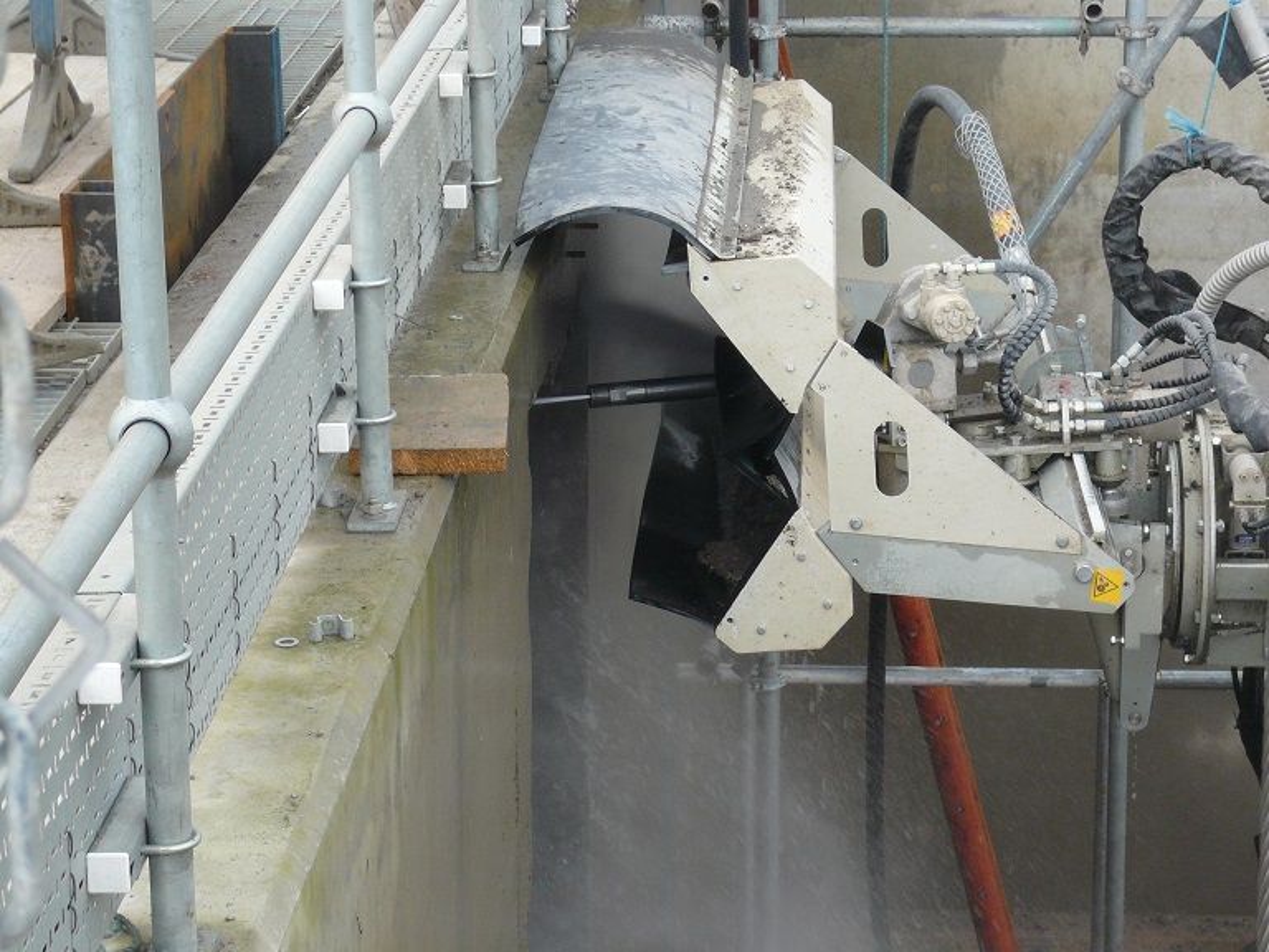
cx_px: 634
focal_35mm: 102
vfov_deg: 14.5
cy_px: 476
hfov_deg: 19.3
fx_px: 3739
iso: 100
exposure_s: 1/160
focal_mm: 16.8
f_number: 5.6
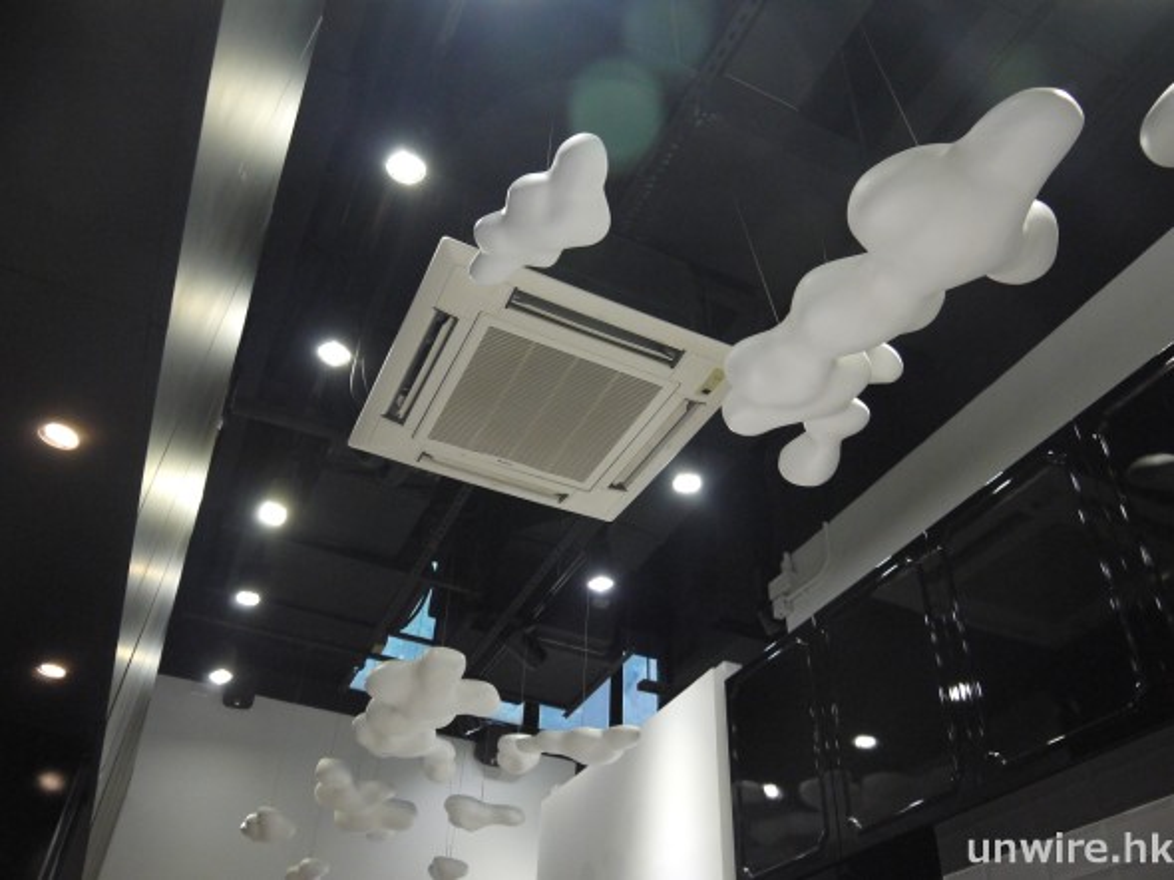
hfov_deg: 63.5
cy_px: 440
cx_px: 587
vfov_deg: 49.7
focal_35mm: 28
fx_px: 949
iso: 800
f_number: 3.5
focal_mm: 14
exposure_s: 1/125
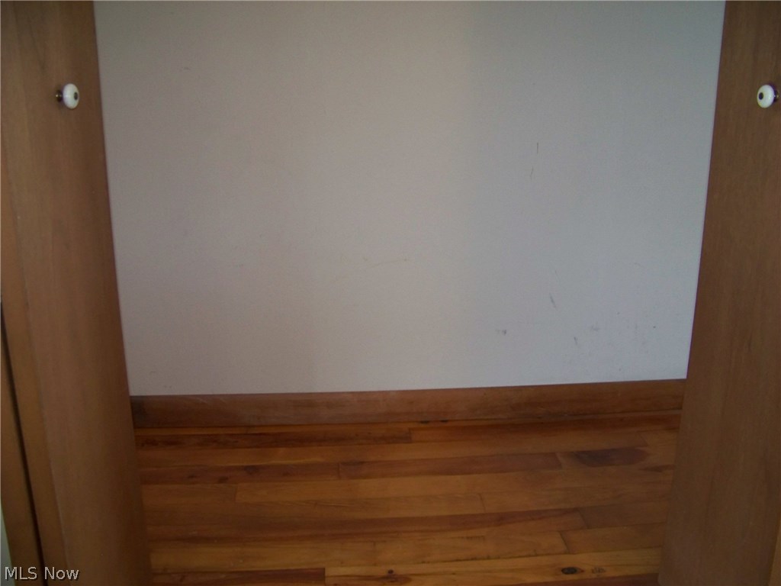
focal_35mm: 36
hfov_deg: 51.4
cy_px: 293
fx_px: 812
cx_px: 390
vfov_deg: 39.7
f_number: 2.8
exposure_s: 1/30
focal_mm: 5.85
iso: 200
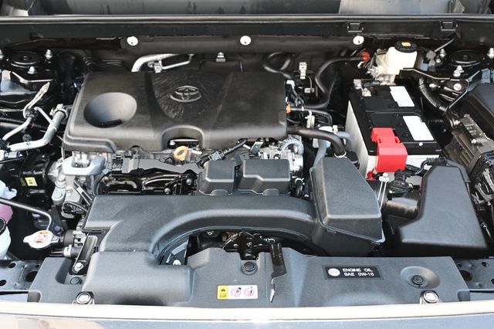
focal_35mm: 34
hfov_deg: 56.2
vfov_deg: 39.1
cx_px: 247
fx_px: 463
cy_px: 164
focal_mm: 22.5
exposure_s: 1/125
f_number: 4
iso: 800
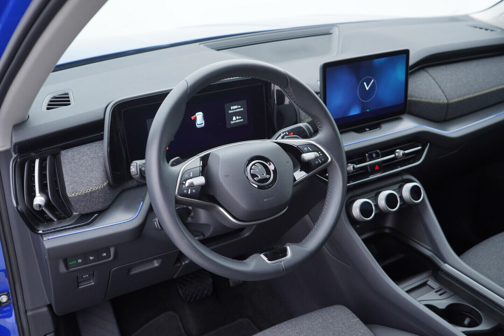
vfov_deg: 36.9
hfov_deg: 53.1
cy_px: 168
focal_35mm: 36
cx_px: 252
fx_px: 504
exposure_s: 1/40
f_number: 2.8
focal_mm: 24
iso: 160
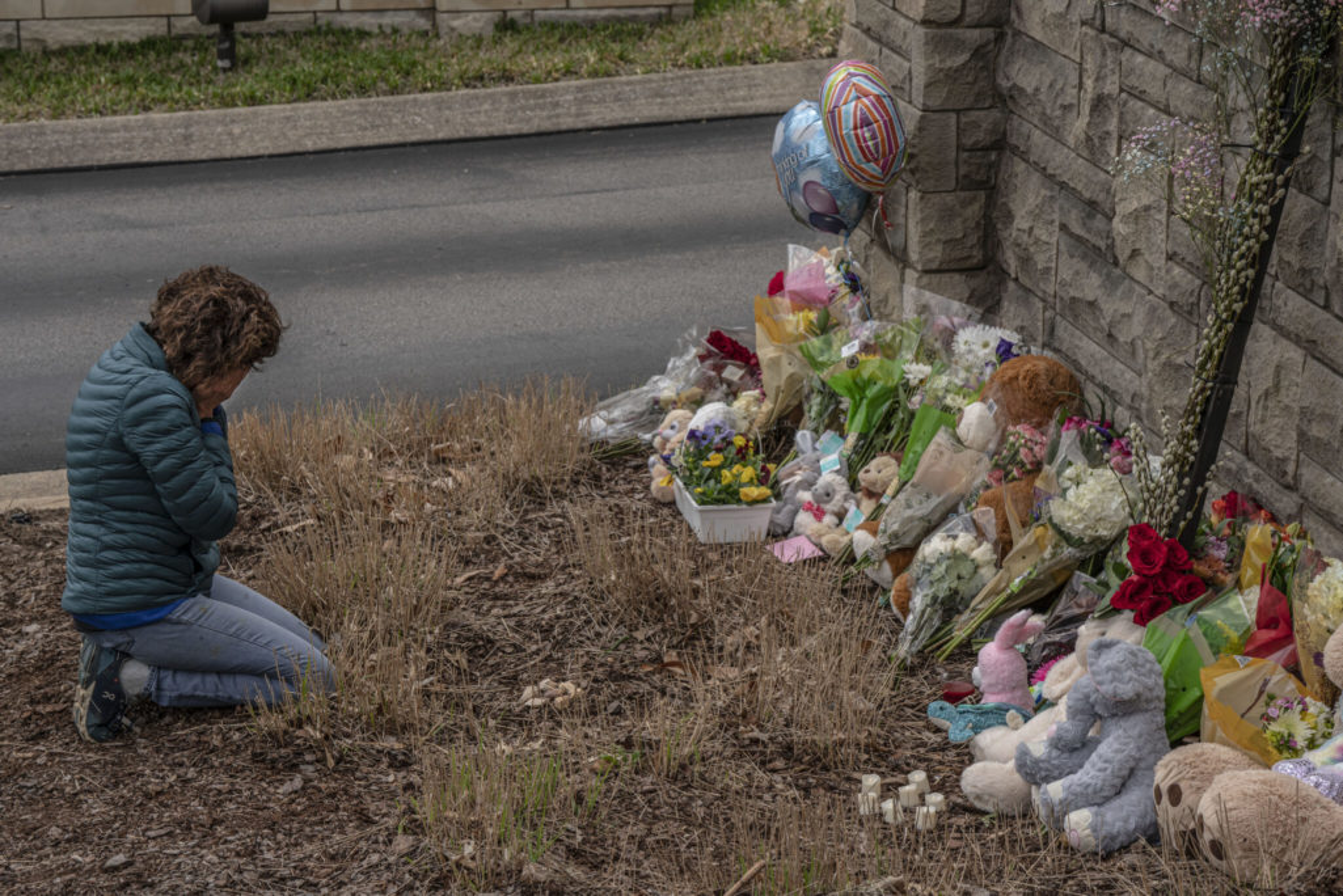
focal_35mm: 98
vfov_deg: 14.0
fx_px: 3657
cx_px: 672
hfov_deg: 20.8
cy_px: 448
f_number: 9
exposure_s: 1/200
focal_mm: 98
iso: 320
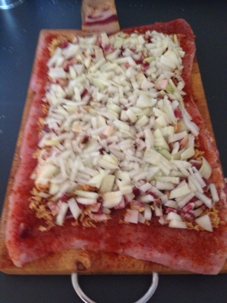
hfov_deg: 42.9
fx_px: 289
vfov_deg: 55.4
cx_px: 114
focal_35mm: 33
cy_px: 152
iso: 320
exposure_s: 1/20
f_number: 2.4
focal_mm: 4.12
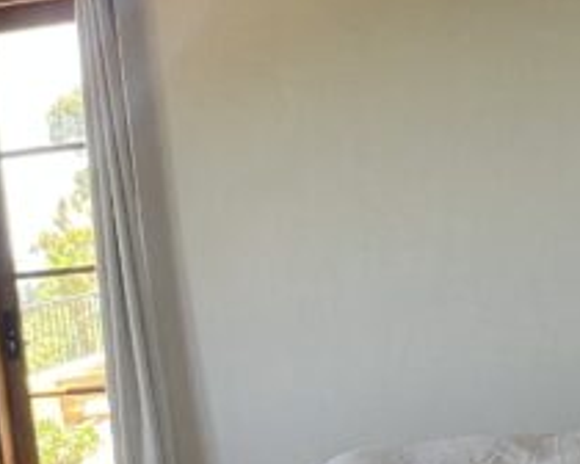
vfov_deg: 24.5
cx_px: 337
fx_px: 1064
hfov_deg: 30.4
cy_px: 301
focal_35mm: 62
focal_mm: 1.57
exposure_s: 1/99
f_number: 1.8
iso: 64
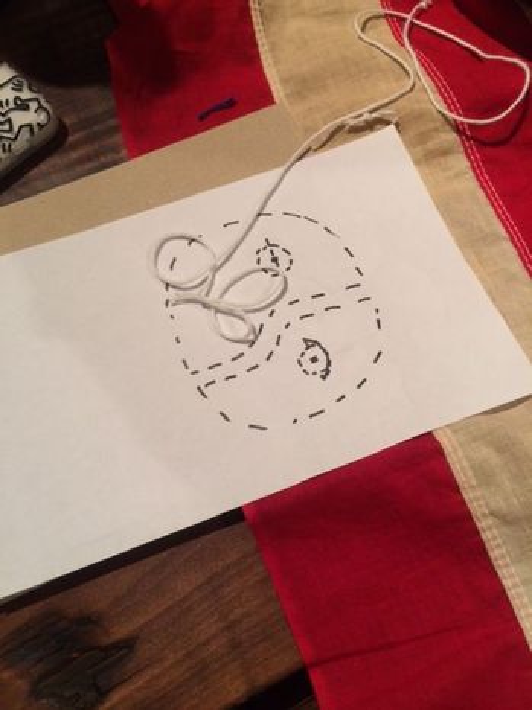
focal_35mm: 30
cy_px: 355
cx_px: 266
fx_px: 615
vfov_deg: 60.0
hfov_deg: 46.8
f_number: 2.2
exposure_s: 1/33
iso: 80
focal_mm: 4.12
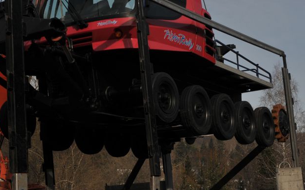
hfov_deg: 29.7
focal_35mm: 69
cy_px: 45
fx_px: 573
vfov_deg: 18.7
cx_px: 189
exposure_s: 1/640
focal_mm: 28
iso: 200
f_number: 13
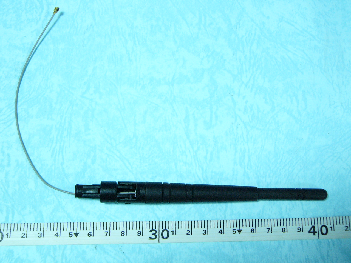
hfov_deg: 41.2
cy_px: 132
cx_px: 176
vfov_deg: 31.5
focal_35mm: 46
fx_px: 466
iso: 200
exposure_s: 1/15
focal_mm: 7.7
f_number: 2.8
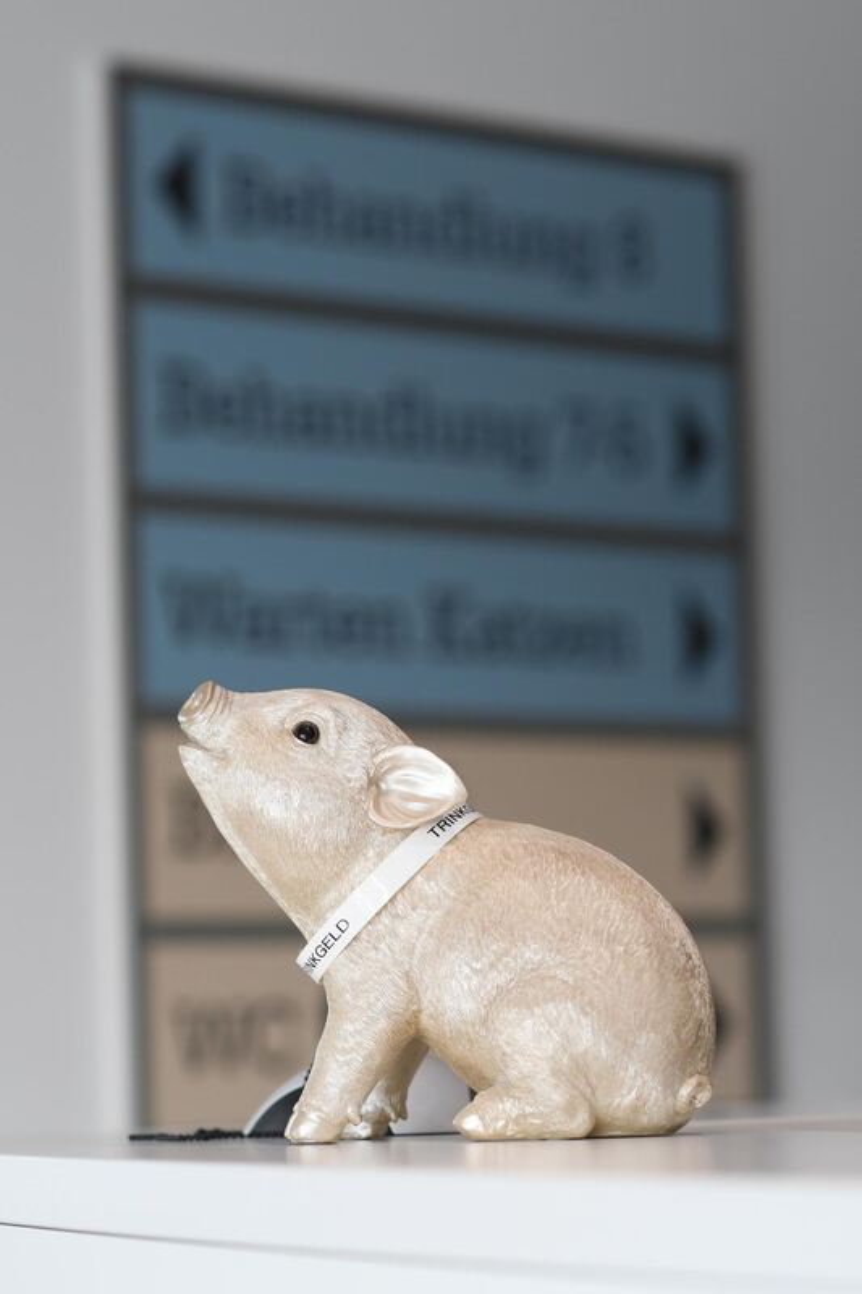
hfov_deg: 10.8
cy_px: 647
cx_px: 431
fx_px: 4563
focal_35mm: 127
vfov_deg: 16.1
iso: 400
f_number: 4
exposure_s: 1/125
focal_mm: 85
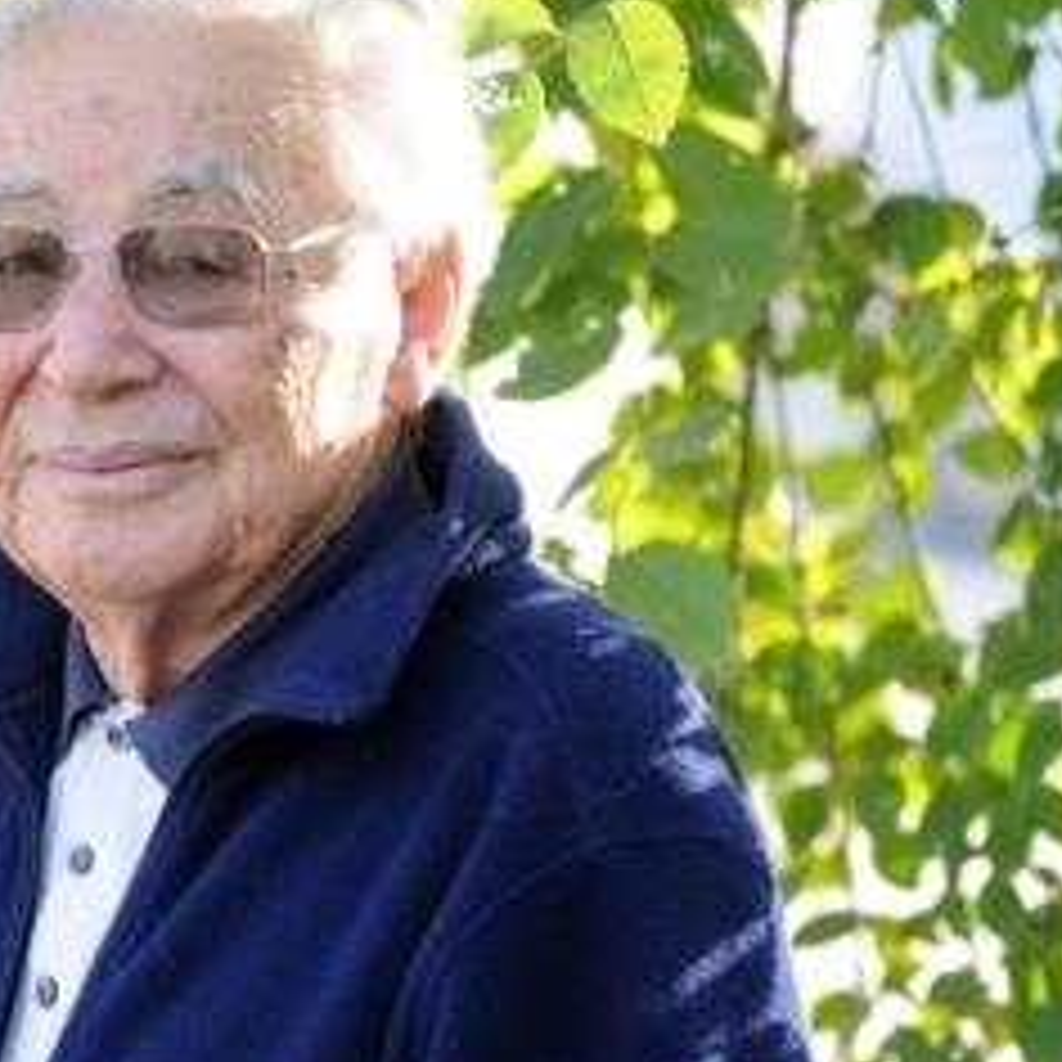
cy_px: 423
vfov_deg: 8.0
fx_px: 7567
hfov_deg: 8.0
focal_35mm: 218
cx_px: 104
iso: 320
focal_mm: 90
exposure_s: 1/200
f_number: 3.2
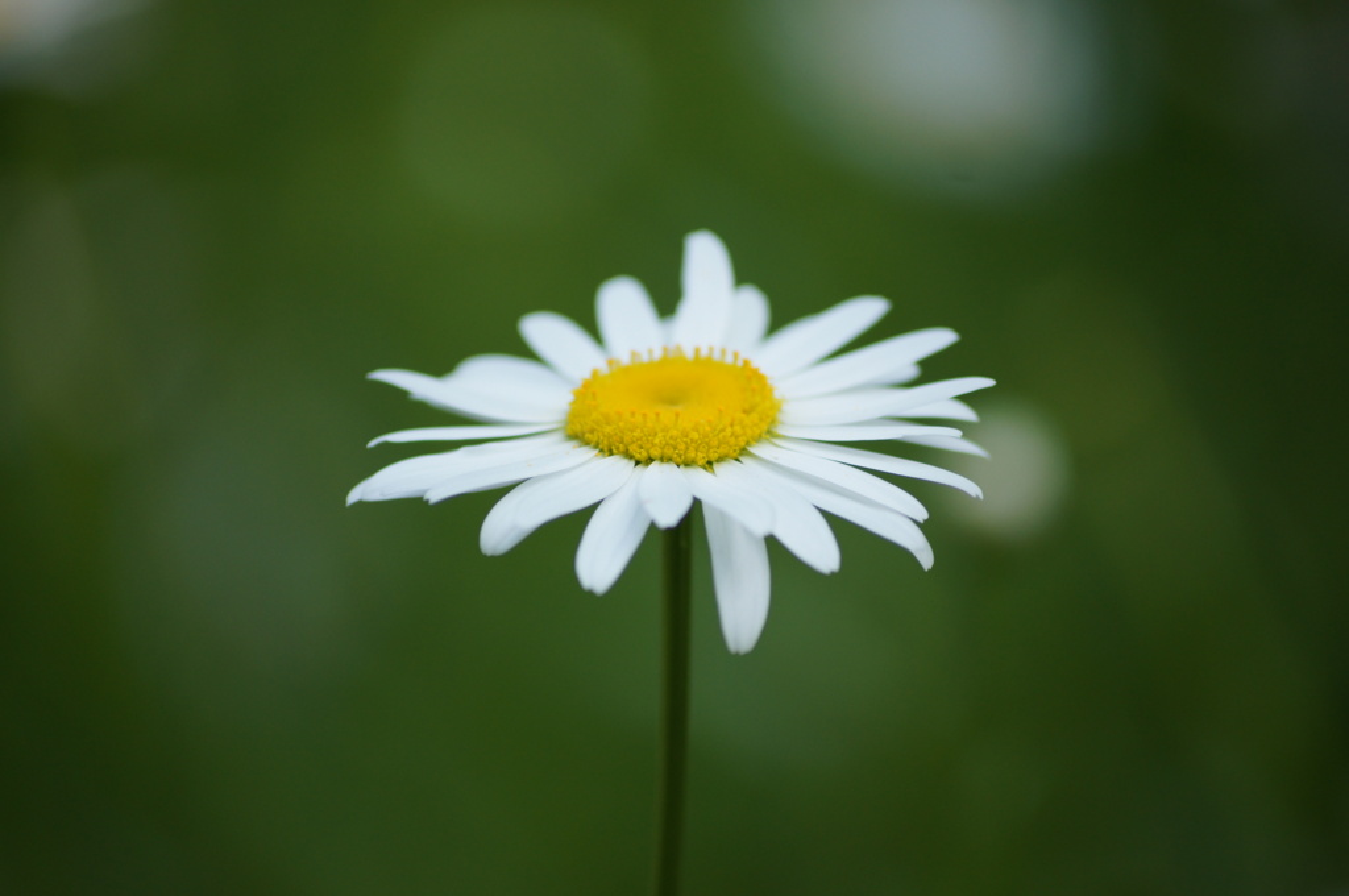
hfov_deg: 9.8
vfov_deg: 6.5
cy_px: 448
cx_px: 674
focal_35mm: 210
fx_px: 7859
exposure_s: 1/250
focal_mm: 140
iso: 250
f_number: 4.5
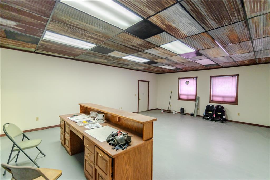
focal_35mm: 16
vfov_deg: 73.7
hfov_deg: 96.8
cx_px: 135
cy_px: 90
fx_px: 120
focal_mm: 16
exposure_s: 1/250
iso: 400
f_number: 2.8
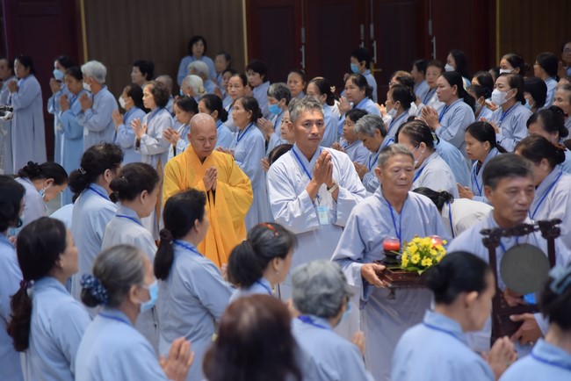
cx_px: 286
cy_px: 190
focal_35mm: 120
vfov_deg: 11.4
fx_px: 1904
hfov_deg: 17.1
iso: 1000
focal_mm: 120
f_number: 4.5
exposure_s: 1/125
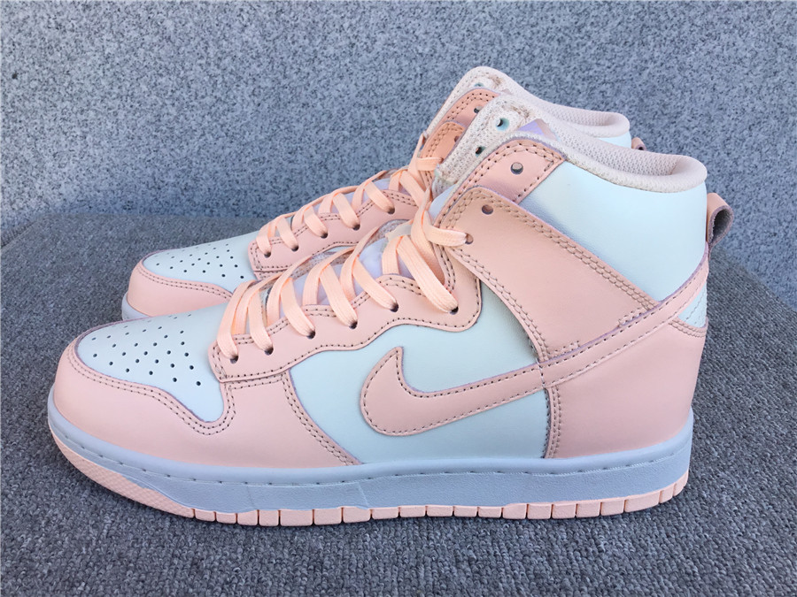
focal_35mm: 31
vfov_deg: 45.4
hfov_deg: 58.4
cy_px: 298
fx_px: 714
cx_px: 398
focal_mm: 3.3
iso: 25
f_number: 2.4
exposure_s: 1/471
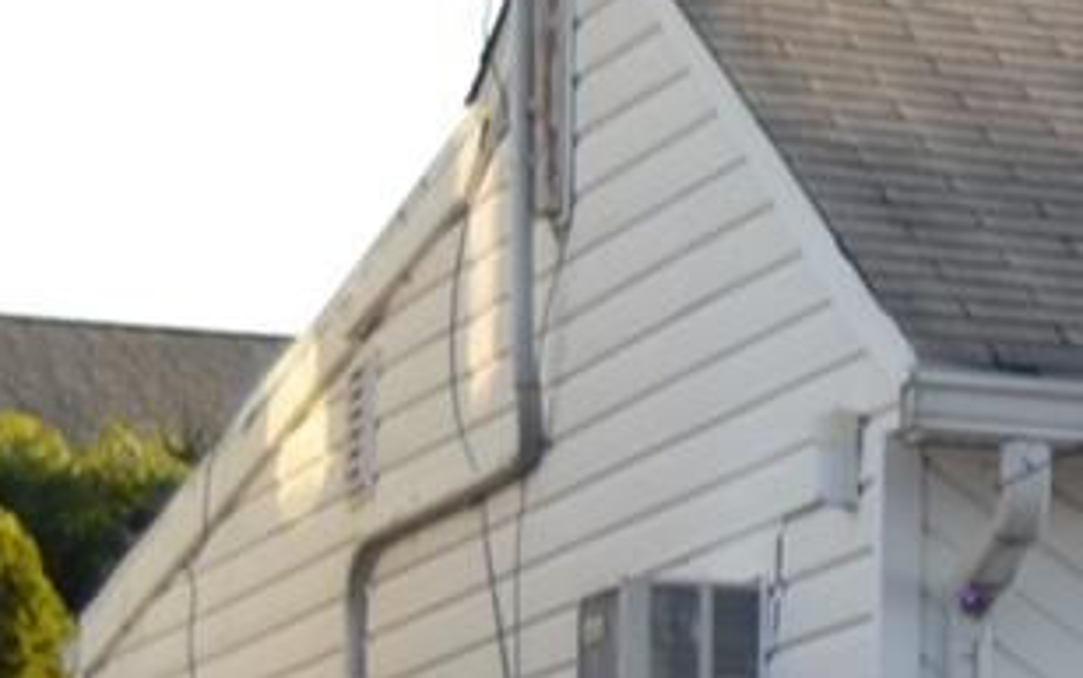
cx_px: 3193
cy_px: 2011
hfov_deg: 6.0
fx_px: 9599
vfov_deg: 3.9
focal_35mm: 325
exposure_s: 1/125
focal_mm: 32
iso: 140
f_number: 5.6
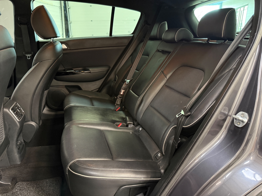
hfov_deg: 71.6
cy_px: 98
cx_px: 131
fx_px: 182
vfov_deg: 56.8
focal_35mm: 24
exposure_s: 1/33
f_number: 1.78
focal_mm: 6.76
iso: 1000
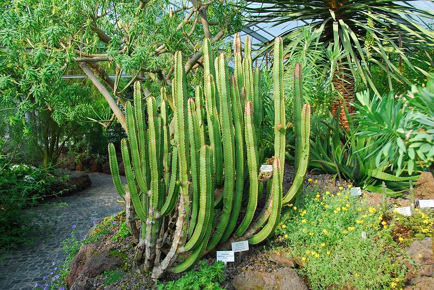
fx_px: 434
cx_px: 217
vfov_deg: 37.0
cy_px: 145
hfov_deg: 53.1
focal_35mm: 36
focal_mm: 24
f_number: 5
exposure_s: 1/100
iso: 100
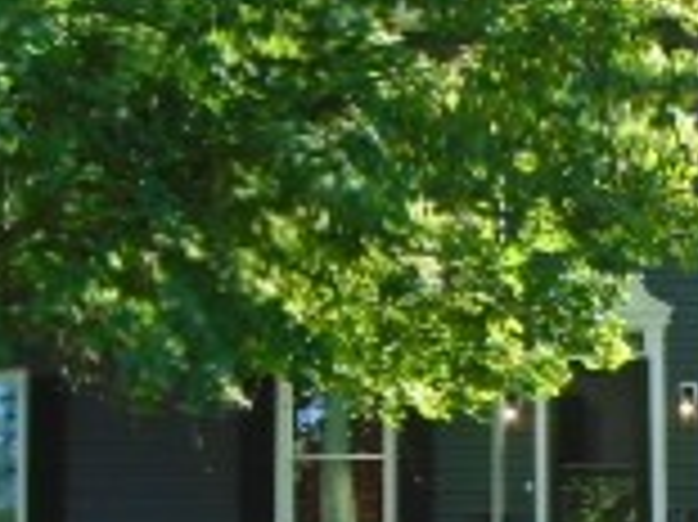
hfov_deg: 13.1
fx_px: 3002
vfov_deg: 9.9
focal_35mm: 149
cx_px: 703
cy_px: 508
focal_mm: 6.4
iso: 100
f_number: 3.8
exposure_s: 1/80
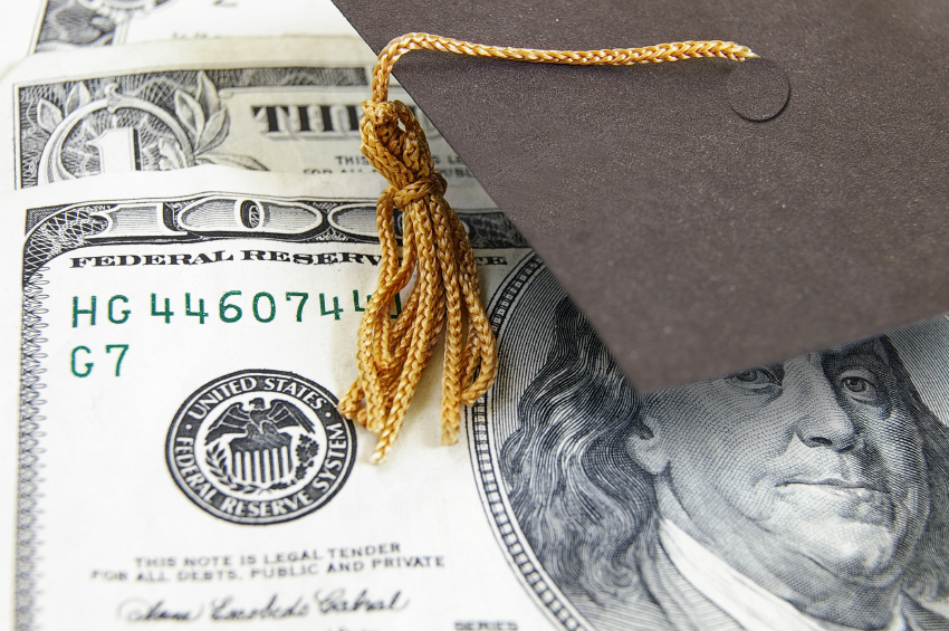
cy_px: 316
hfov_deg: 27.0
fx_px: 1975
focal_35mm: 75
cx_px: 474
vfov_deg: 18.1
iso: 200
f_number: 11
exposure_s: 1/6
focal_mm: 50
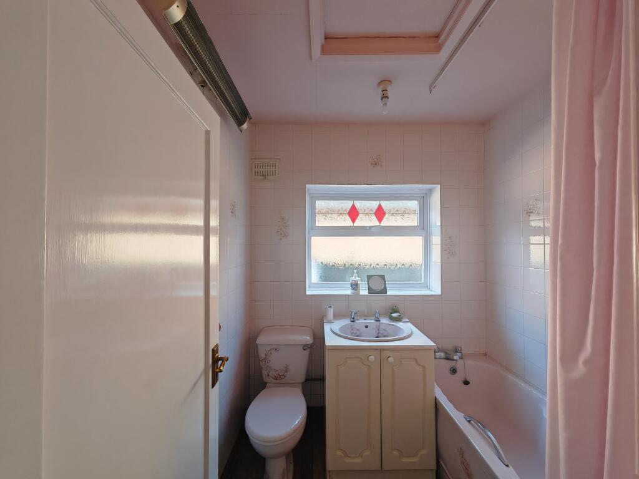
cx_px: 320
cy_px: 240
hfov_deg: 106.2
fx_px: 240
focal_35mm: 13
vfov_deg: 89.9
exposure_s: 1/50
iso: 250
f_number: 2
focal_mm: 1.82
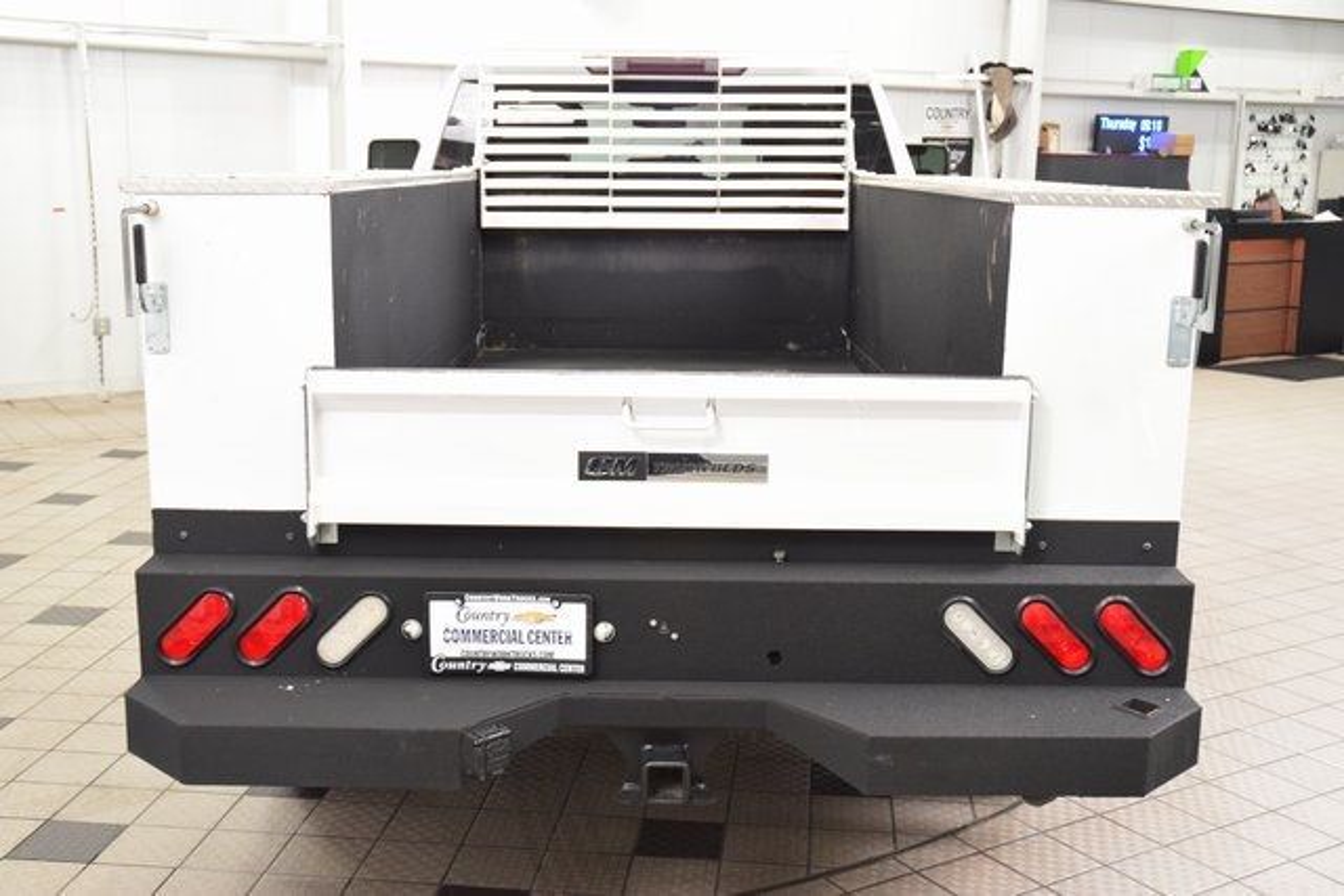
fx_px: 1512
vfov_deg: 33.0
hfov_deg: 47.9
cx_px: 672
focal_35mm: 40
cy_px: 448
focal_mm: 27
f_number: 5.6
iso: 1600
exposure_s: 1/60
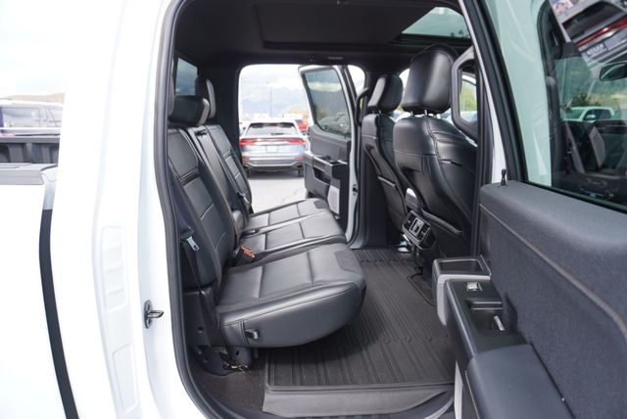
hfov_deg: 73.7
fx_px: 418
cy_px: 210
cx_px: 314
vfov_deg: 53.2
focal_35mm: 24
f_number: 4.5
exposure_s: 1/80
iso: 100
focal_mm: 16
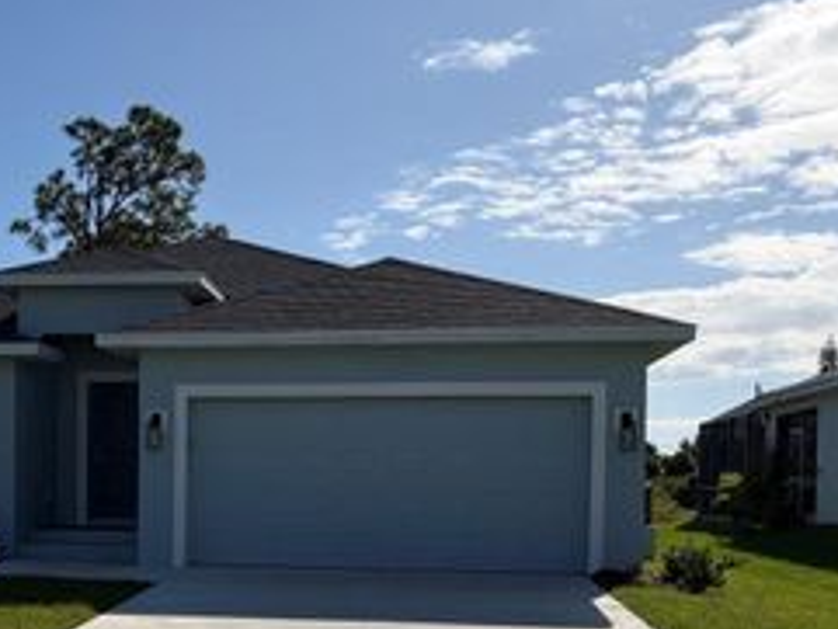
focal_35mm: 54
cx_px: 184
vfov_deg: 26.5
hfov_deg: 34.6
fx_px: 1308
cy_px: 513
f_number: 1.6
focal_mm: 5.96
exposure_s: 1/7813
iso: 50
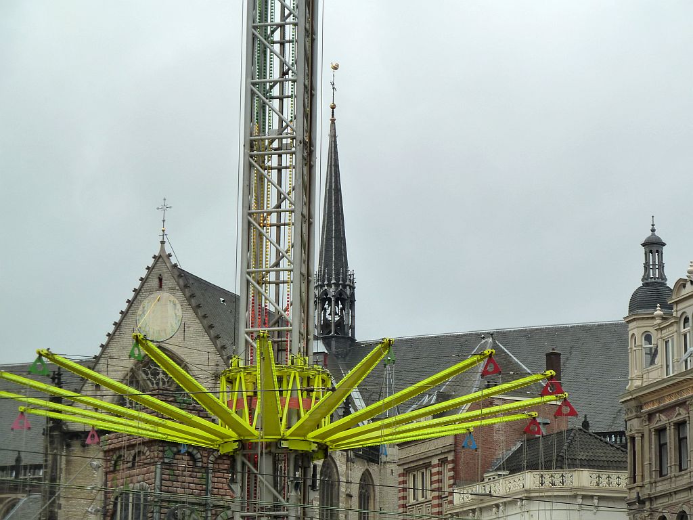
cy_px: 260
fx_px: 2222
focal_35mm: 111
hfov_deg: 17.7
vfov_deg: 13.3
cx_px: 346
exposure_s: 1/125
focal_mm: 18.2
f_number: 4.4
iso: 125
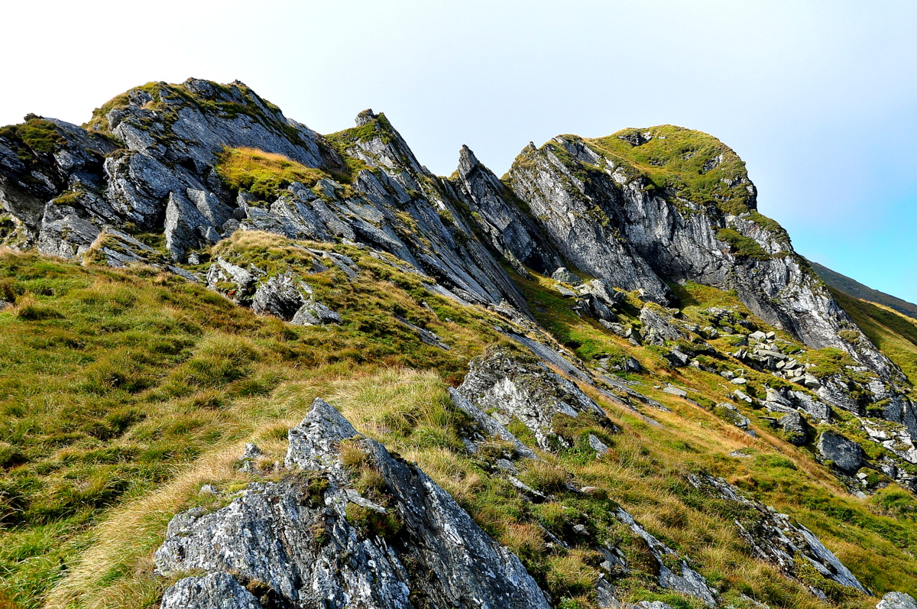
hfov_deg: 53.2
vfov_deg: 36.8
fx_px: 916
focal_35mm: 36
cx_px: 458
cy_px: 304
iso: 400
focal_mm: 24
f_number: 10
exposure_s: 1/400
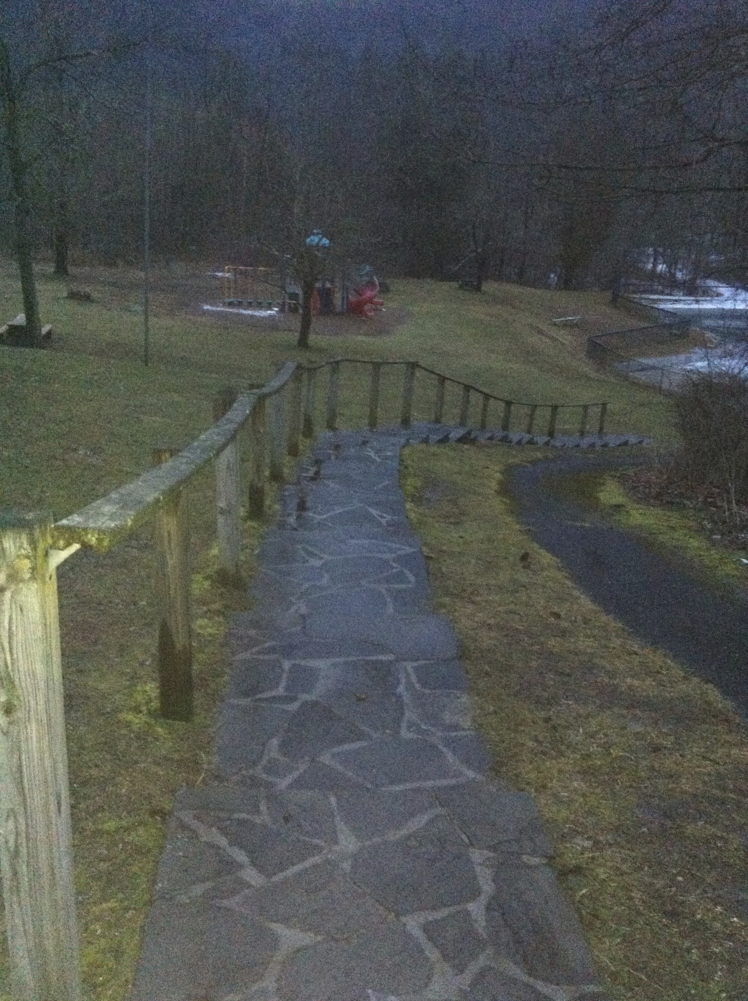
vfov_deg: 52.7
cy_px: 500
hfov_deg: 40.6
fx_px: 1011
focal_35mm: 35
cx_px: 374
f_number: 2.8
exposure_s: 1/15
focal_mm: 3.85
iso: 1000
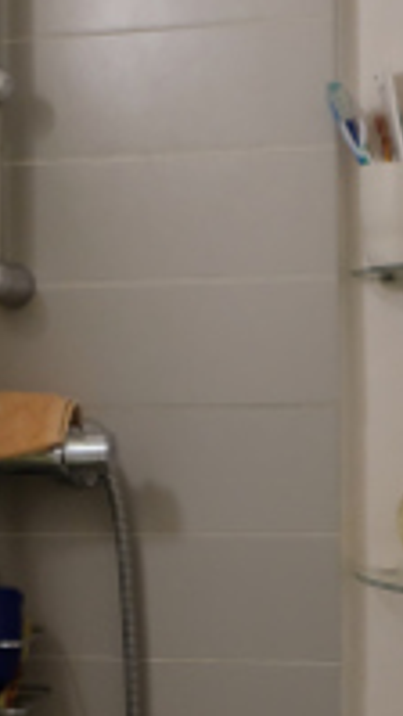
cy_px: 507
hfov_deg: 11.1
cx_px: 76
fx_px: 2070
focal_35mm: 109
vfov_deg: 19.5
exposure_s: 1/40
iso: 800
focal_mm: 18
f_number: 4
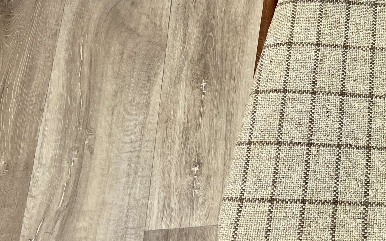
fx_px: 684
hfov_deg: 28.0
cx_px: 450
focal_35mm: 65
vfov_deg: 19.7
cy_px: 28
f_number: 1.6
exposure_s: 1/100
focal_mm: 4.2
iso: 50
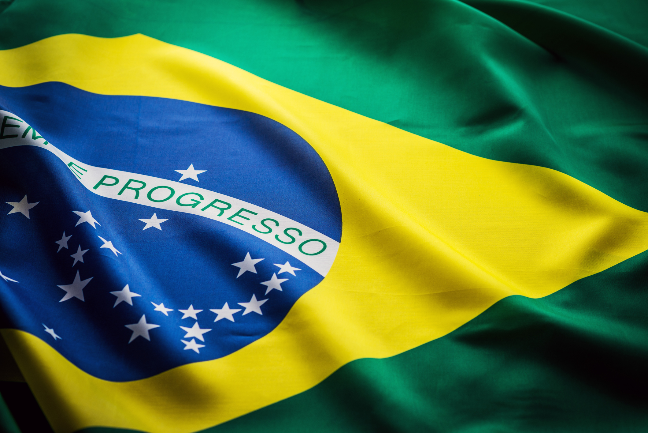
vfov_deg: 16.1
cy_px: 216
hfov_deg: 23.9
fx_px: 1530
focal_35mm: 85
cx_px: 324
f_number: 5.6
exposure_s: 1/160
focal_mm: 85
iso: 100
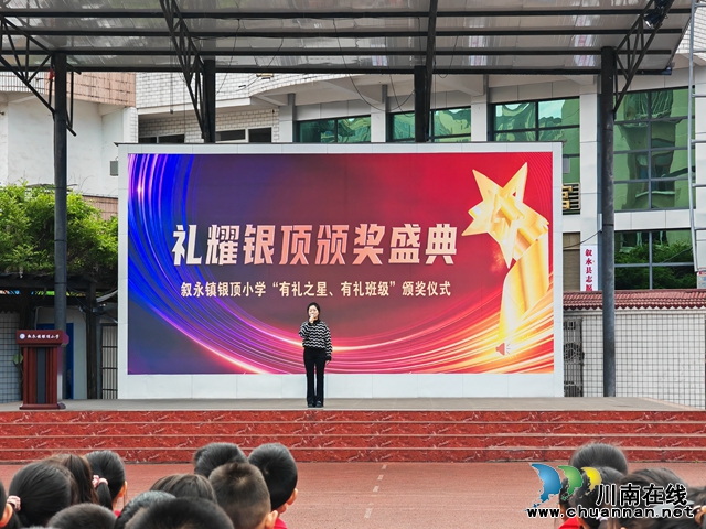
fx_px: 2040
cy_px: 264
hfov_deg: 19.6
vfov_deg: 14.8
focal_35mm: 100
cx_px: 353
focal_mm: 14.92
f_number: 3
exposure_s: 1/100
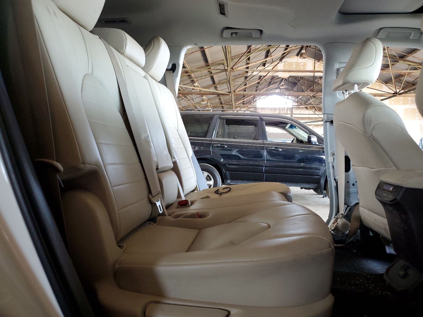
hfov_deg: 67.3
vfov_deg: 53.1
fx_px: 318
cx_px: 212
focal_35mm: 26
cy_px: 158
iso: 155
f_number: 1.5
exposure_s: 1/60.2
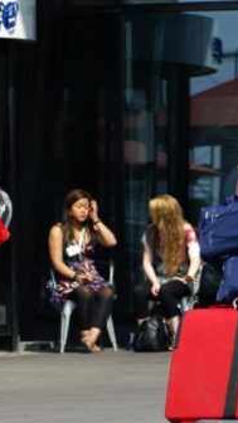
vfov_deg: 5.7
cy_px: 232
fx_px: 4251
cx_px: 220
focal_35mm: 379
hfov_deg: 3.2
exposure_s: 1/320
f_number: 7.1
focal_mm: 135
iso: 100
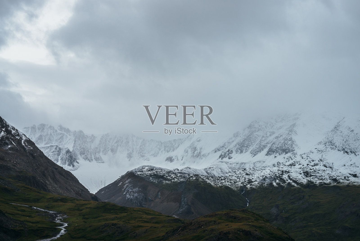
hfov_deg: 35.6
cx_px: 180
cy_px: 120
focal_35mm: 56
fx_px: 560
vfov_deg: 24.2
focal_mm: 56
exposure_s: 1/250
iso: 320
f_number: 11
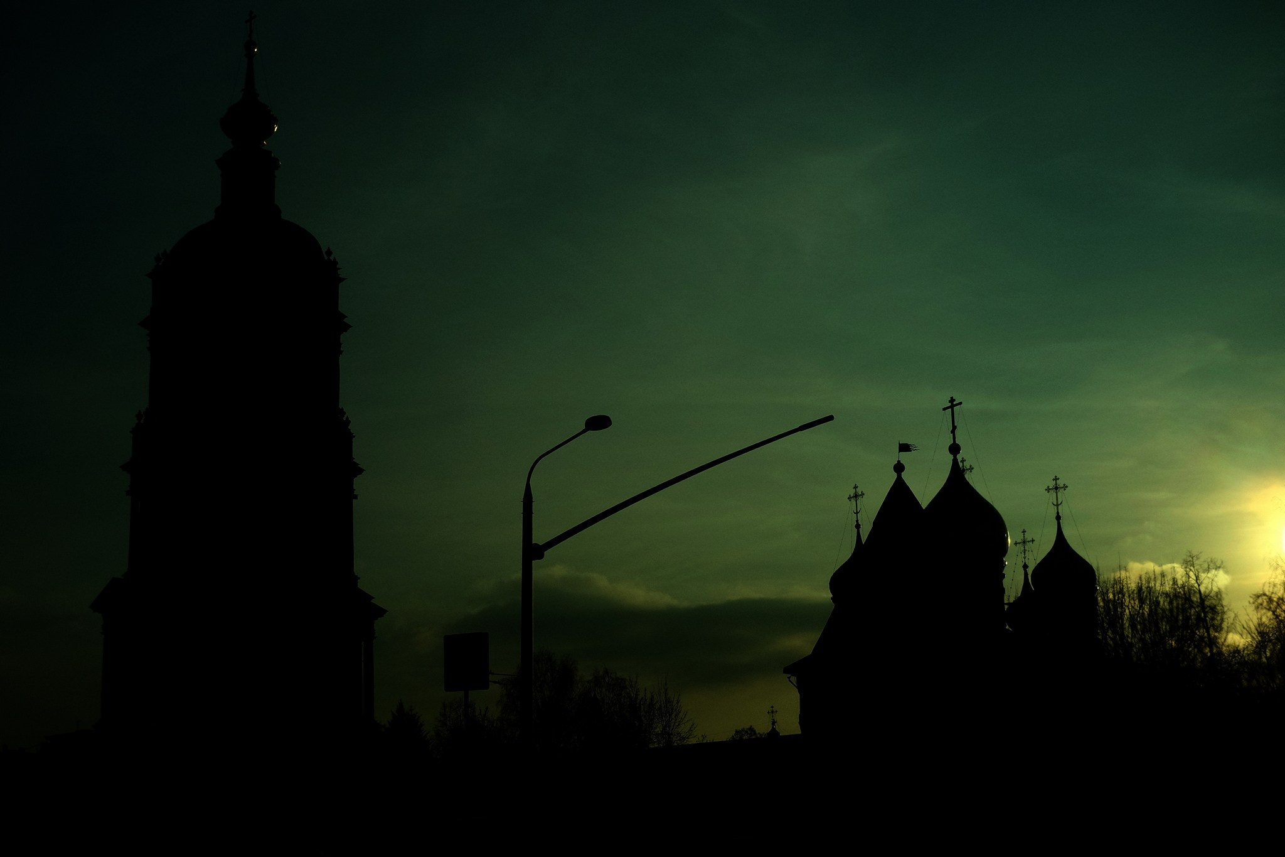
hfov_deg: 47.4
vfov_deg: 32.6
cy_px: 428
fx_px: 1463
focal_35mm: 41
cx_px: 642
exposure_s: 1/26000
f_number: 5.6
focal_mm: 27
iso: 2000
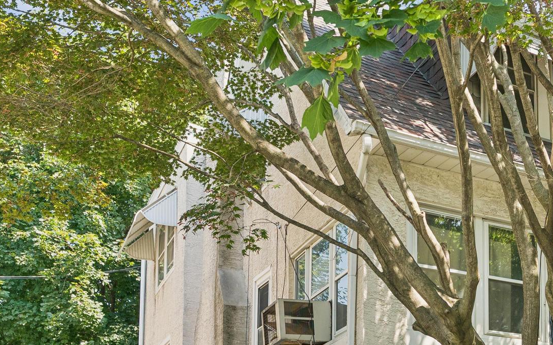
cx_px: 501
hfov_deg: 36.4
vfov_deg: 24.6
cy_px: 247
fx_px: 784
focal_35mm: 52
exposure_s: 1/200
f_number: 8
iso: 800
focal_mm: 27
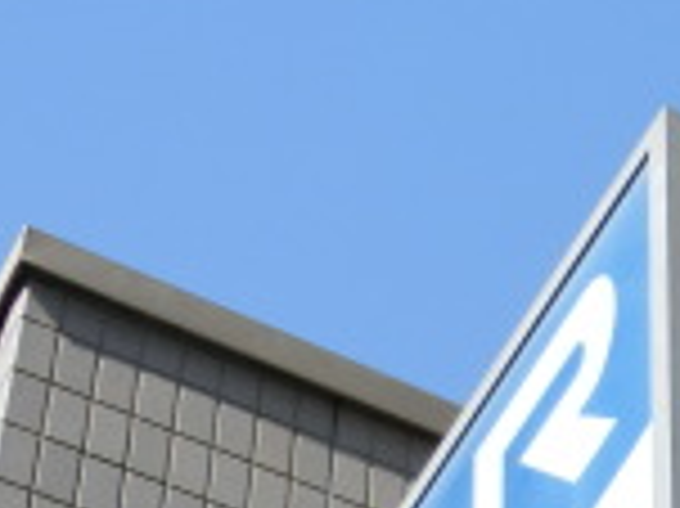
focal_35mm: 165
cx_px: 1365
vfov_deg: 8.6
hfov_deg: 10.9
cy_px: 904
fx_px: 3239
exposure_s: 1/500
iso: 80
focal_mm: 6.9
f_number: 4.1
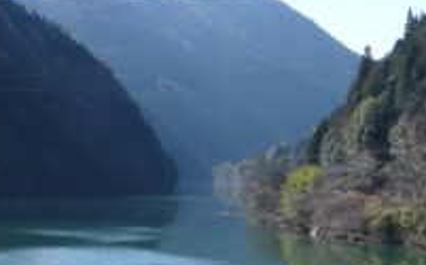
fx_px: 1136
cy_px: 363
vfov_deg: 12.8
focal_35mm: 98
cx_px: 619
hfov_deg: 18.9
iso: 100
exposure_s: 1/640
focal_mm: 4.4
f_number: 3.5
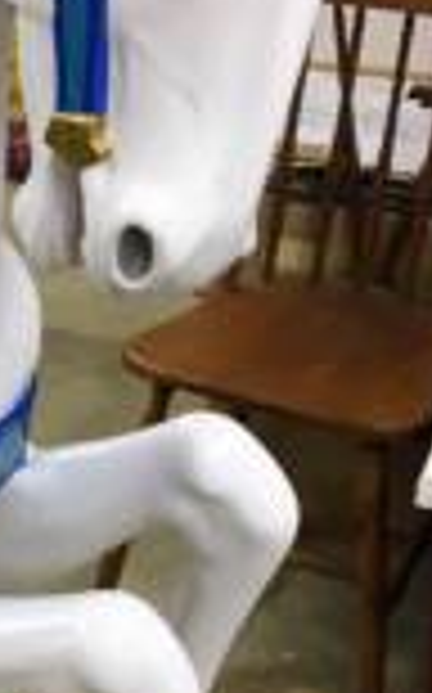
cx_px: -279
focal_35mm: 93
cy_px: 371
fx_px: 1755
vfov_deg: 22.3
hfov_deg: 13.0
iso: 50
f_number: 2.2
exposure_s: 1/30
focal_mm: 4.15
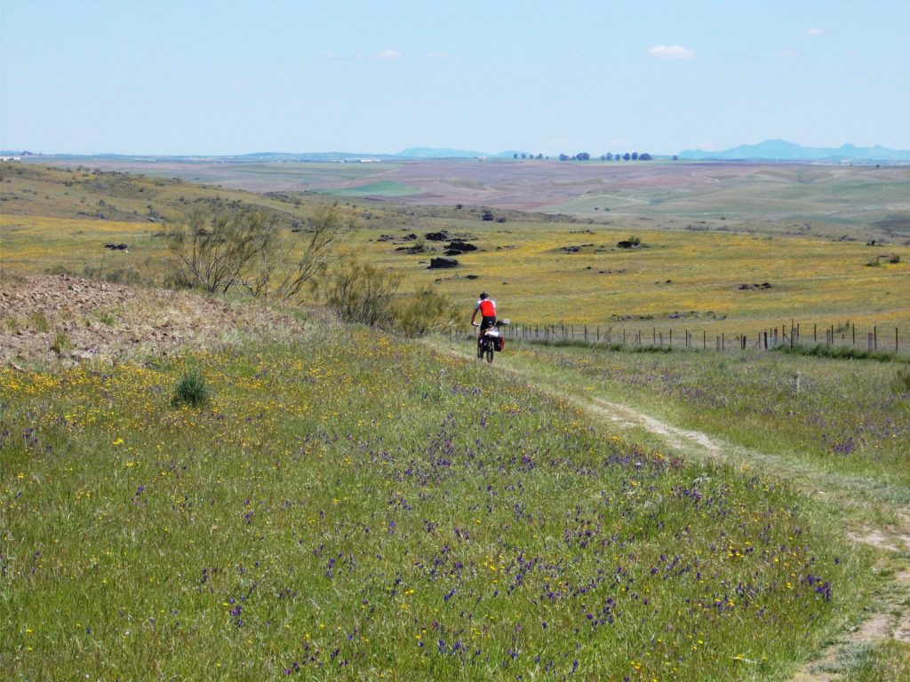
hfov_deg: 15.2
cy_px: 341
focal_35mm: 130
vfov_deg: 11.4
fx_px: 3417
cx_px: 455
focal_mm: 23
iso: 80
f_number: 6.5
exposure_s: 1/250
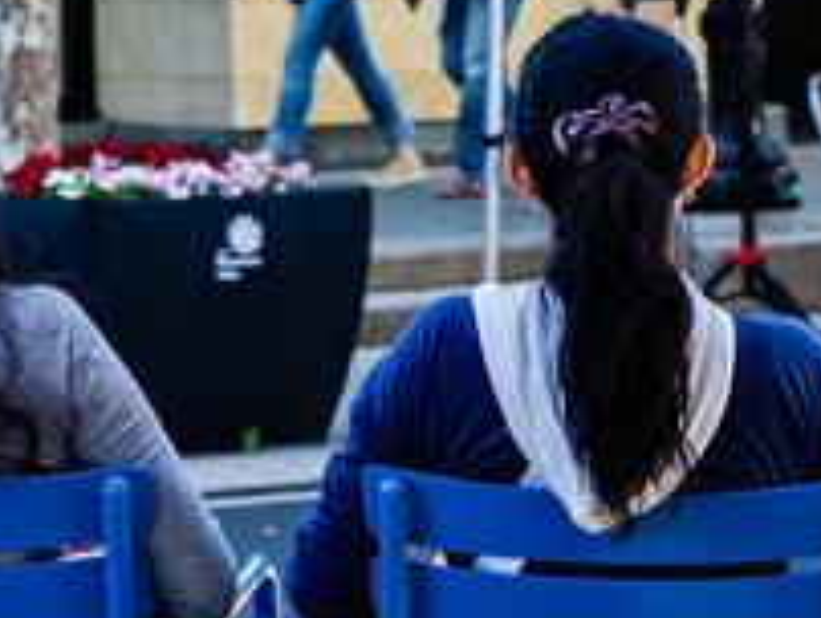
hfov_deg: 9.0
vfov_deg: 6.9
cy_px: 234
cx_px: 919
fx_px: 5153
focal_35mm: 217
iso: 500
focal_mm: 51
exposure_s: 1/160
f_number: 4
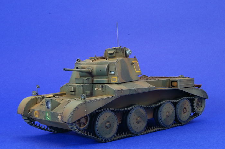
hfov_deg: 37.9
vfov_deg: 25.6
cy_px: 74
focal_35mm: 52
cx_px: 112
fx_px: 327
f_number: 32
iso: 200
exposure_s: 4
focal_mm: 35
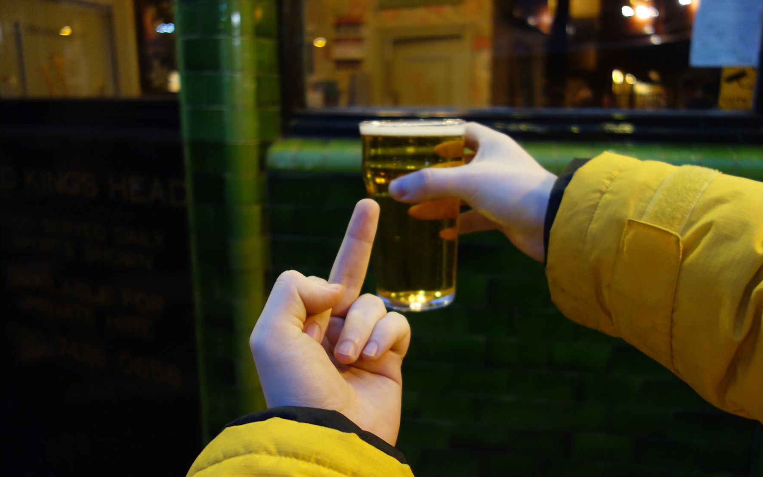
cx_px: 419
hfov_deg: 59.5
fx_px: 666
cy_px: 274
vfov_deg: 39.3
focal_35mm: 32
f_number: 1.8
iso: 500
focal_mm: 10.4
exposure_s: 1/30
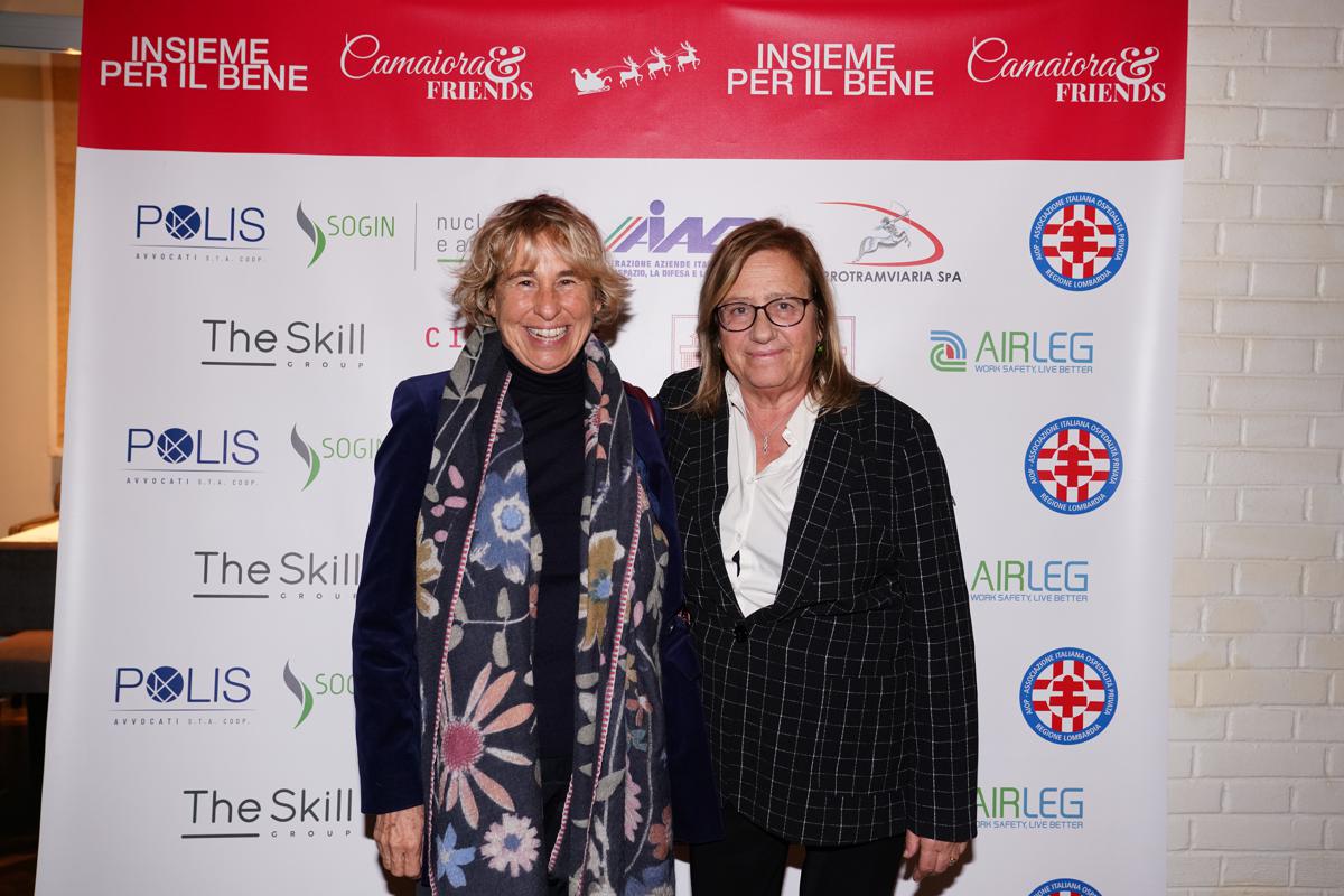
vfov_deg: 40.0
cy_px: 448
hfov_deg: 57.2
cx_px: 672
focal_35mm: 33
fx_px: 1232
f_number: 5
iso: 2000
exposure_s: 1/80
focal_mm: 33
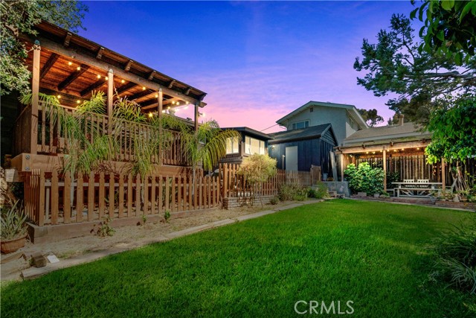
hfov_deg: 100.4
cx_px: 238
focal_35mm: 15
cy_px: 159
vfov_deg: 77.4
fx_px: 198
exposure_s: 1/60
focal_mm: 10
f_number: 13
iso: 125
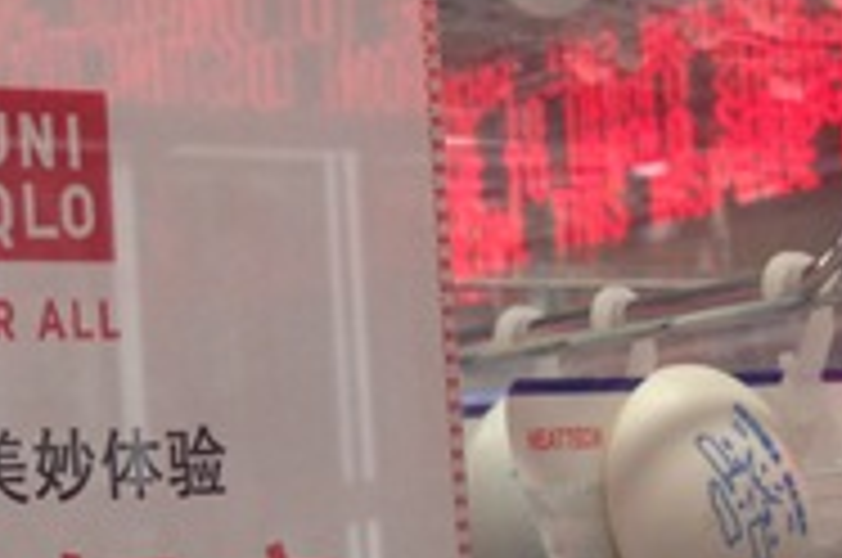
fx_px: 2872
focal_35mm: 123
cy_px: 551
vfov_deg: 11.0
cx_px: -225
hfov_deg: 15.9
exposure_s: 1/120
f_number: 2.4
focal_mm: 4.28
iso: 80
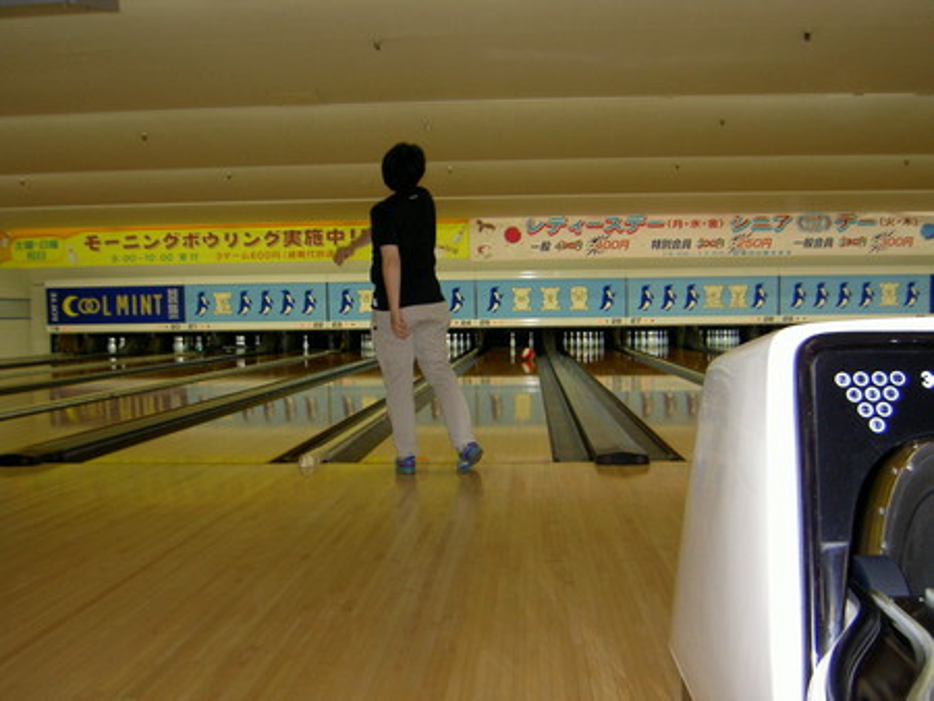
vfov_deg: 41.8
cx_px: 467
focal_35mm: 34
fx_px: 918
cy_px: 350
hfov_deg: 53.9
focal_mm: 5.6
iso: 100
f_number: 2.8
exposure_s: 1/60
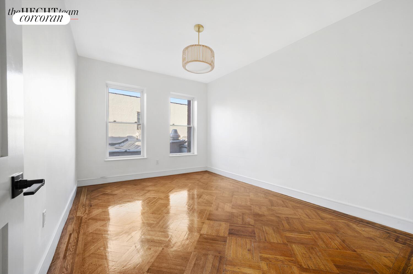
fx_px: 160
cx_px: 206
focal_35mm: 14
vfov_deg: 81.1
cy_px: 137
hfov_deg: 104.3
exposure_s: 1/1.67
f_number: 11
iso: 400
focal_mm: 14
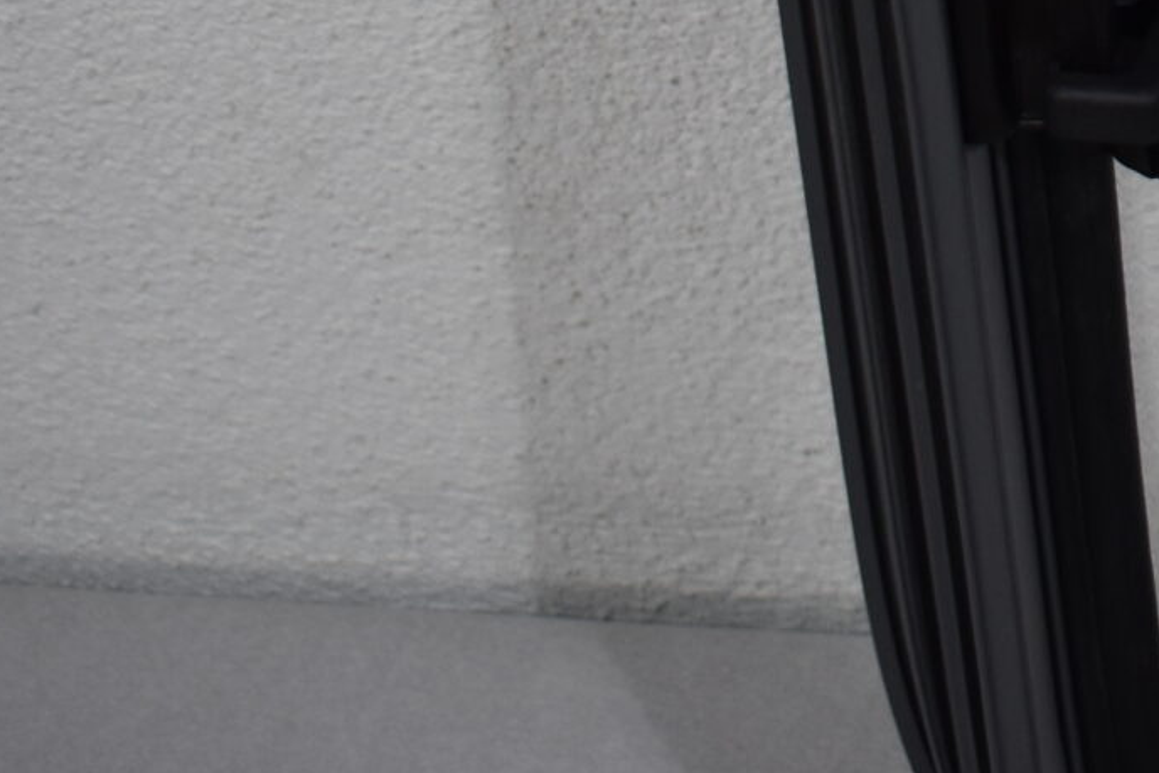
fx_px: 4315
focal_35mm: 134
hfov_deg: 14.1
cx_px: 1865
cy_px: -575
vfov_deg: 9.8
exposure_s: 1/250
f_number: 4
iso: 500
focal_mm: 24
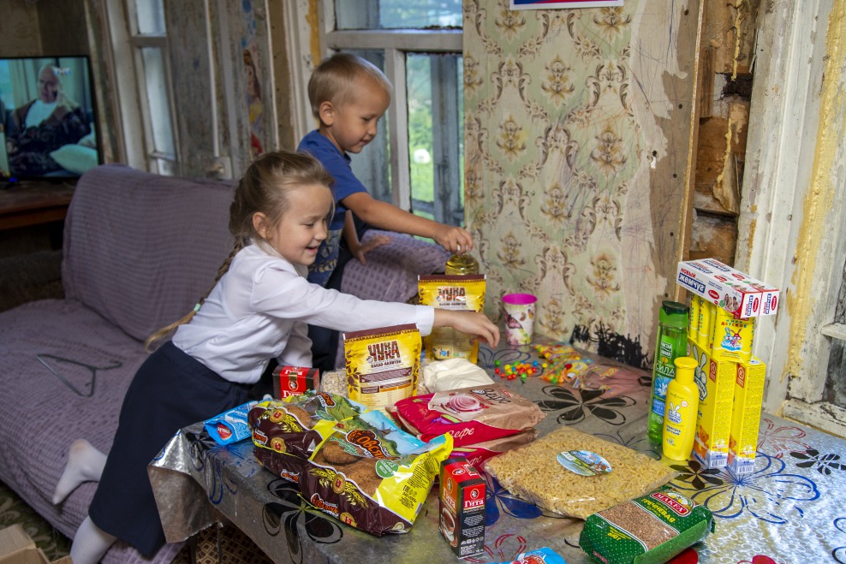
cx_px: 395
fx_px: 799
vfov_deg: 38.9
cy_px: 304
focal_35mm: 34
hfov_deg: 55.7
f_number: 3.2
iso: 500
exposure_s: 1/160
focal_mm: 28
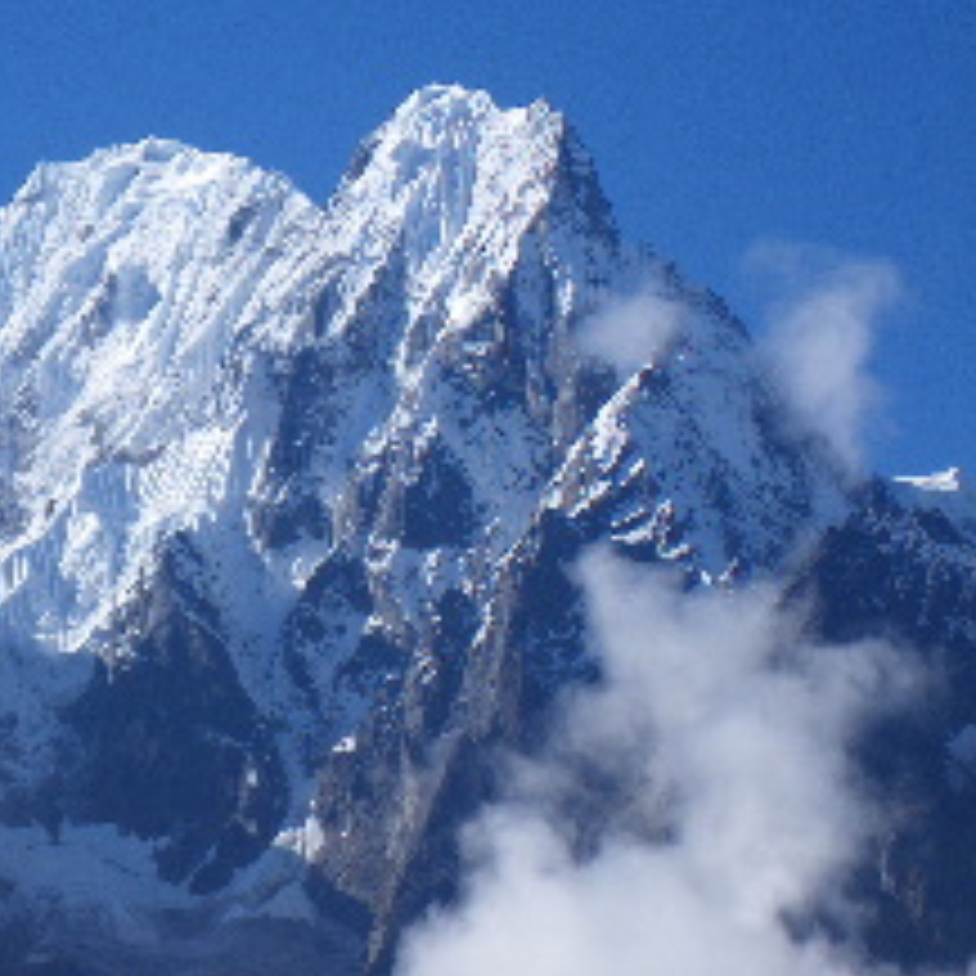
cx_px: 279
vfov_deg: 9.7
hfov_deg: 9.7
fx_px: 5742
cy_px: 418
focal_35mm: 180
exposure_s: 1/200
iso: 50
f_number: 6.3
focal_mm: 20.6
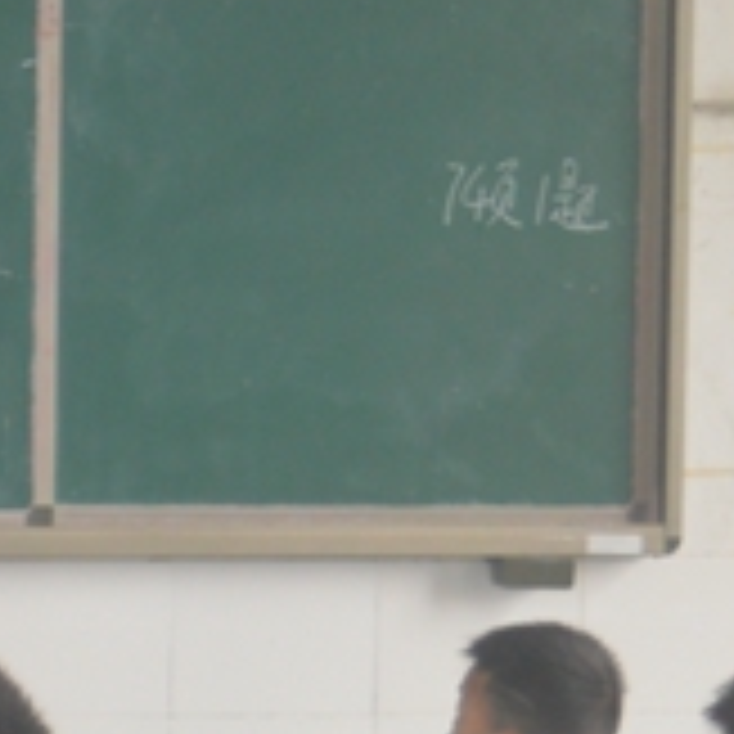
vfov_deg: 8.7
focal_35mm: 200
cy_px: 592
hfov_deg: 8.1
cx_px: -946
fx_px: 4798
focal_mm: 32
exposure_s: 1/60
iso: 560
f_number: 4.5
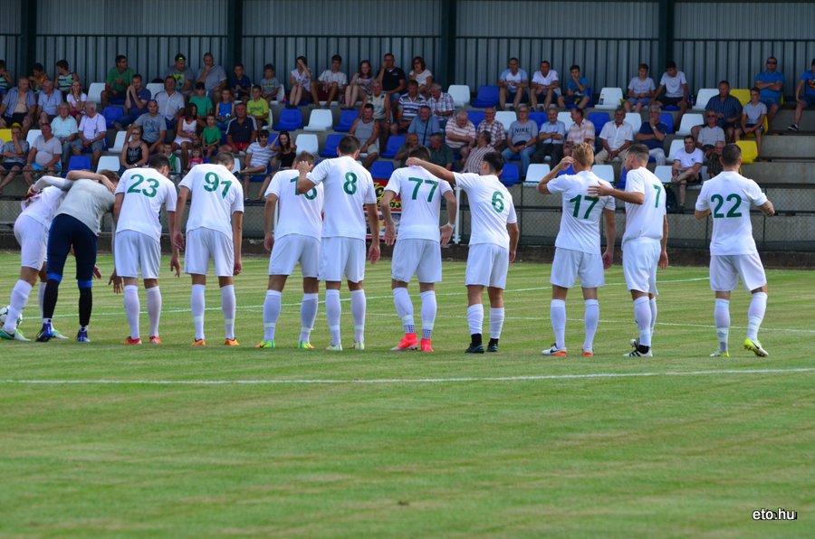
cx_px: 408
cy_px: 270
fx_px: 5252
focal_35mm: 232
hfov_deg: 8.9
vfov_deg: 5.9
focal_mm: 155
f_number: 5.6
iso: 640
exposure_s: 1/2000
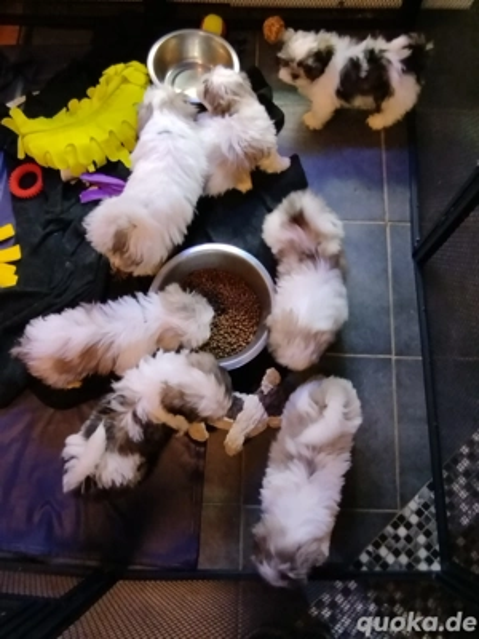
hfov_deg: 56.8
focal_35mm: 24
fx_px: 443
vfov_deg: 71.6
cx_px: 240
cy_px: 320
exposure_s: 1/33
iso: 200
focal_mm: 1.65
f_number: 2.2
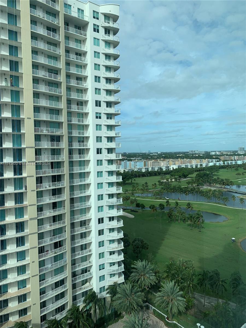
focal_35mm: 26
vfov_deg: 67.3
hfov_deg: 53.1
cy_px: 164
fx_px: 246
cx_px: 123
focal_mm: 4.25
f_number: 1.8
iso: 25
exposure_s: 1/2309
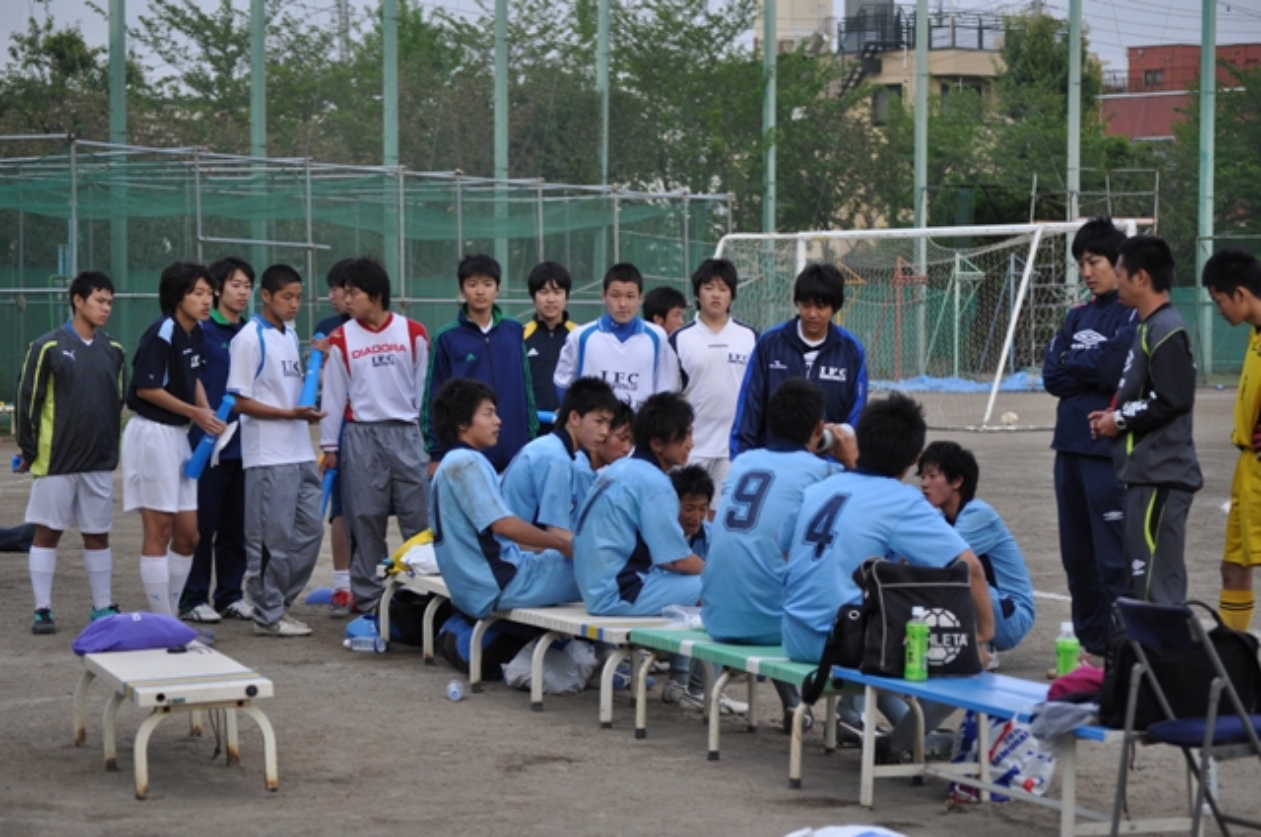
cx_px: 630
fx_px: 3778
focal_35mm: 108
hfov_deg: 18.9
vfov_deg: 12.6
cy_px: 418
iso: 400
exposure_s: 1/1000
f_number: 4.2
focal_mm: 72
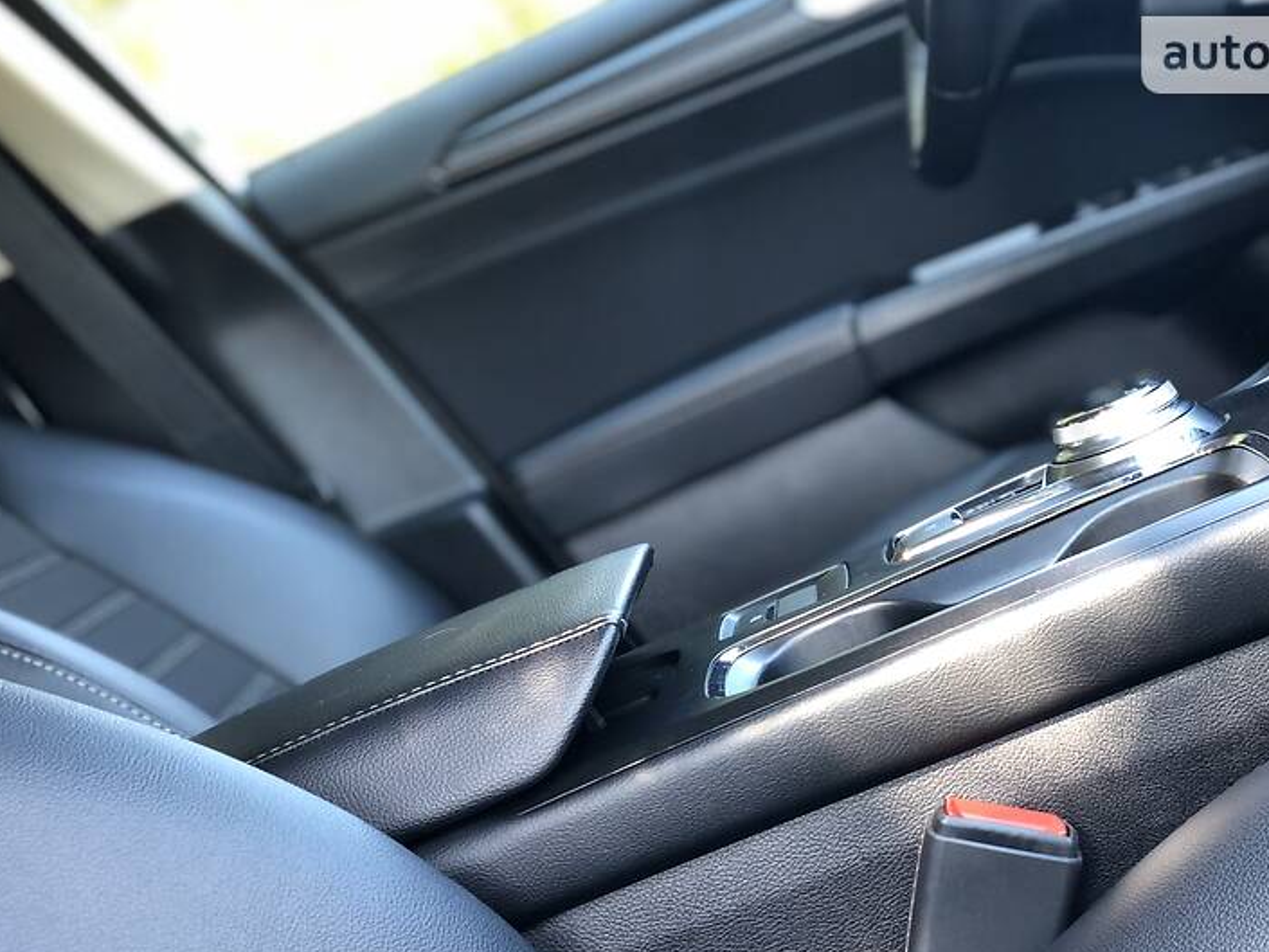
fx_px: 2163
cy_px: 534
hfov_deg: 32.7
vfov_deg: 24.8
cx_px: 707
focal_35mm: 59
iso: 125
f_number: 2.4
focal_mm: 6
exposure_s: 1/40
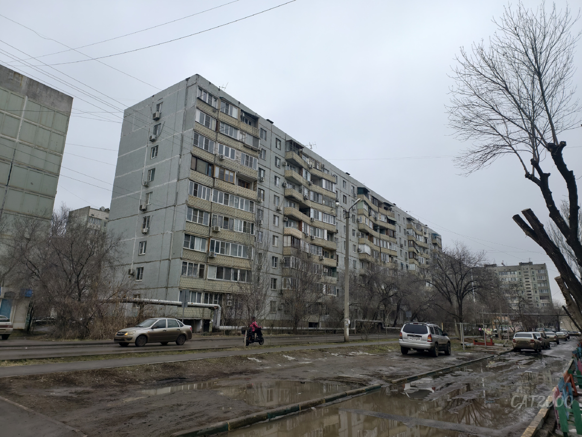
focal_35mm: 23
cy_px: 218
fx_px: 387
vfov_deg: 58.9
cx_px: 291
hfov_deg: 73.9
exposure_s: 1/1321
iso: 72
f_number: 1.57
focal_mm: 6.54
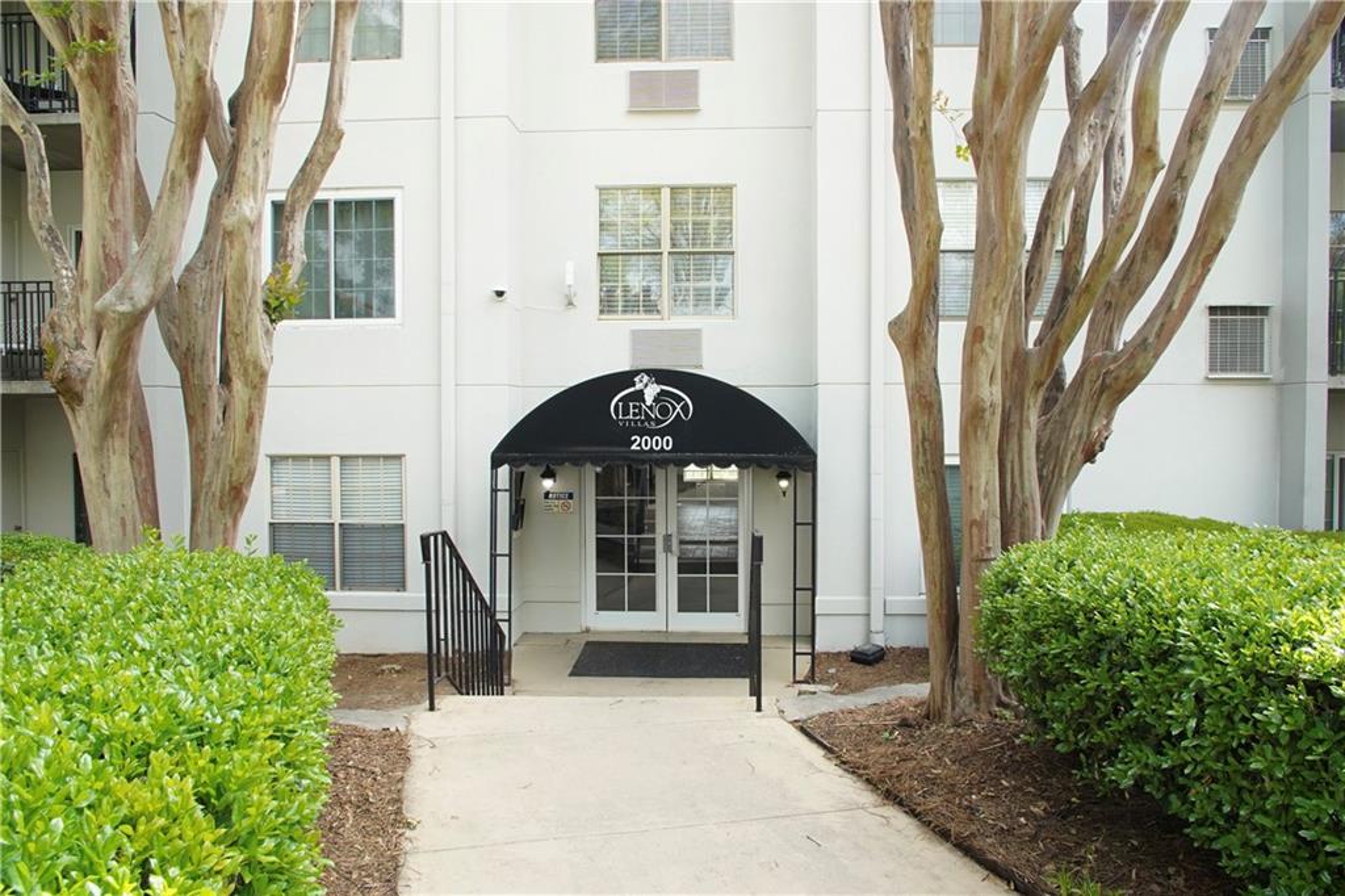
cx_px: 672
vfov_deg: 51.3
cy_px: 448
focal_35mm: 25
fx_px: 934
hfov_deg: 71.5
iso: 640
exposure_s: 1/125
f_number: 10
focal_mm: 16.9
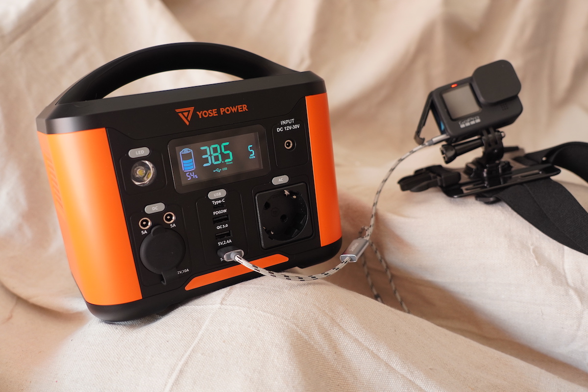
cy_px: 196
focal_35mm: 34
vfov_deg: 38.4
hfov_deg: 55.1
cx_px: 294
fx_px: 563
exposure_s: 1/40
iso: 500
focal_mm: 23
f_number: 3.2
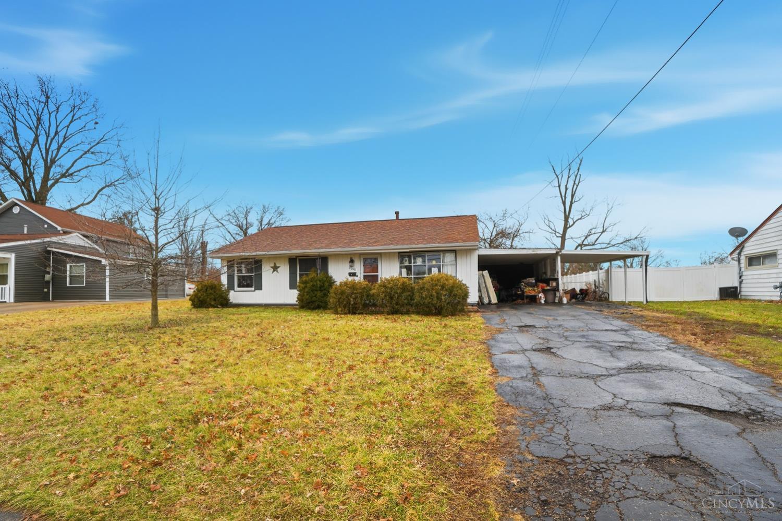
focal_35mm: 15
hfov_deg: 100.4
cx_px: 391
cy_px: 260
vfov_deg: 77.2
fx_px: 326
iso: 100
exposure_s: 1/1250
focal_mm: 10
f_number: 4
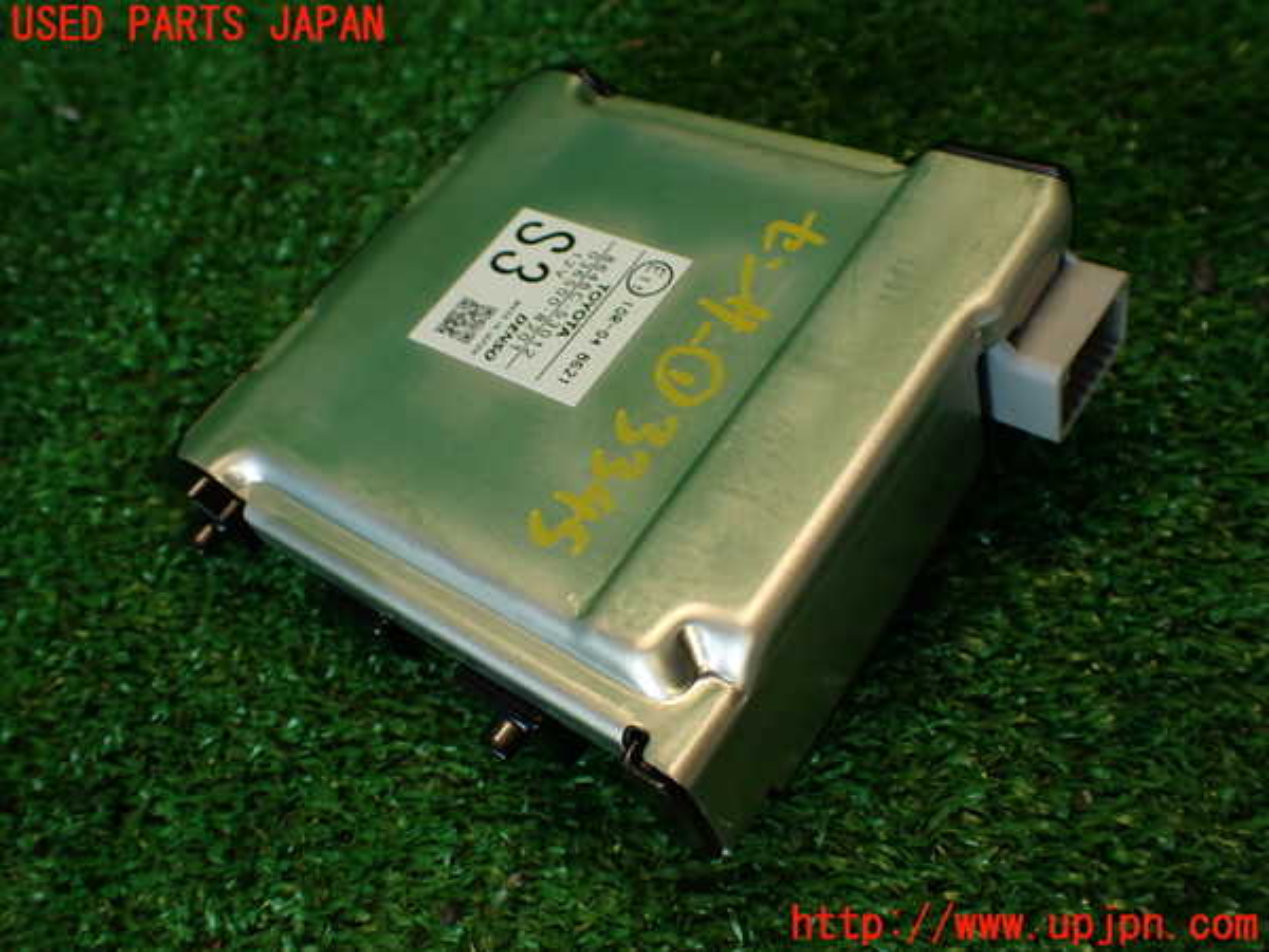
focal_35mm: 32
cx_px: 634
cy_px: 476
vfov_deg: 44.2
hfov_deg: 56.8
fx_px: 1173
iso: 160
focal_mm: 5.79
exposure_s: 1/60
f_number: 2.4
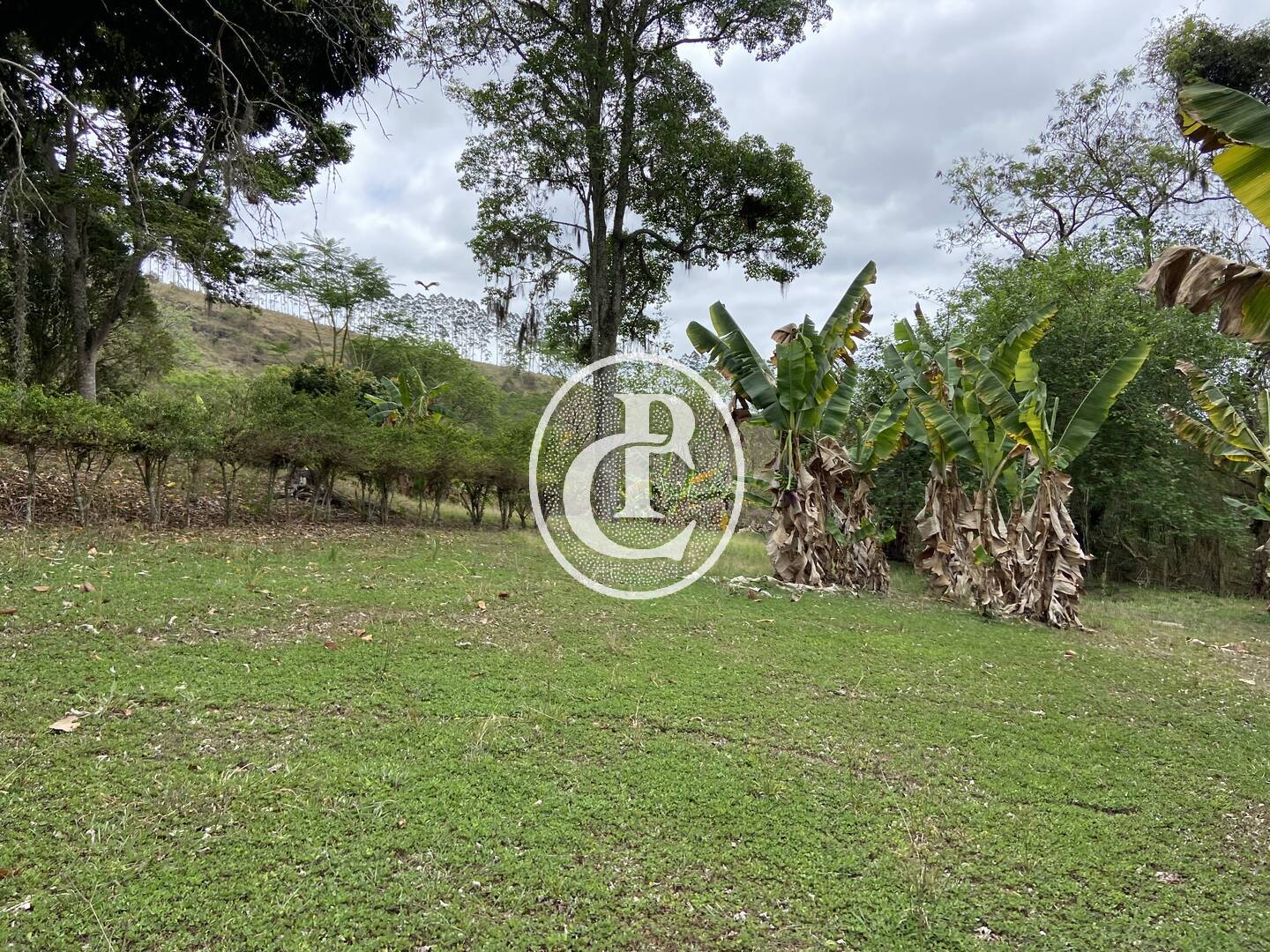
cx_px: 635
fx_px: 954
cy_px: 476
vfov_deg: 53.1
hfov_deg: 67.3
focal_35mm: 26
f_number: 1.8
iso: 32
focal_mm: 4.25
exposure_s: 1/1653
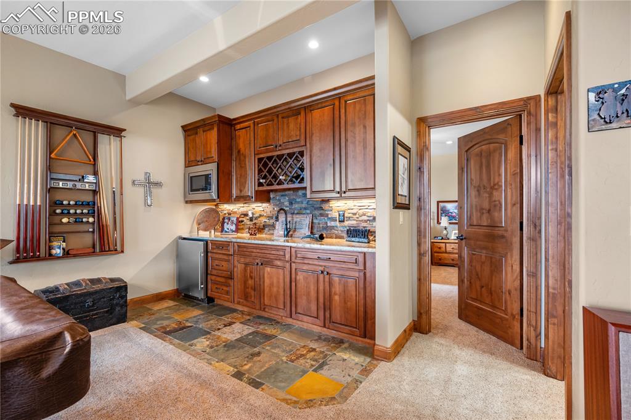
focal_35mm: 16
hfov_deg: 96.8
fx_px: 280
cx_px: 316
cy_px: 210
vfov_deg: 73.7
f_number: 8
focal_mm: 16
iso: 800
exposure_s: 1/1.67
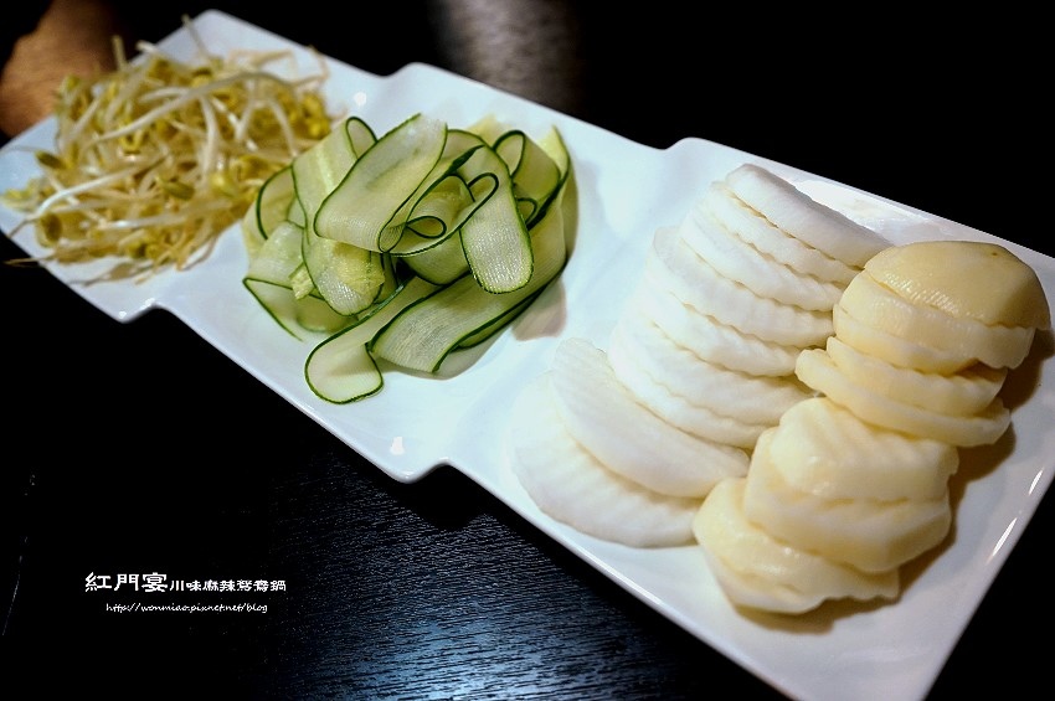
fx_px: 820
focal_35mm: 28
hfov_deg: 65.5
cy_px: 350
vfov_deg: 46.3
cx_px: 528
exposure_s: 1/60
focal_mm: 28
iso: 1600
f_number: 3.5
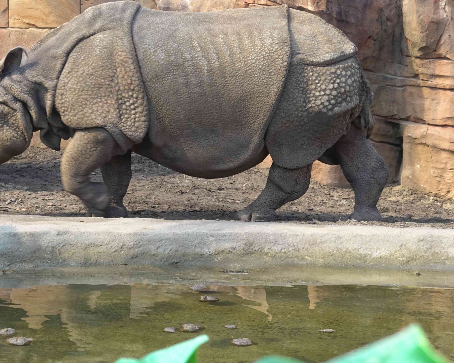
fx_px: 1559
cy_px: 153
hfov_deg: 16.5
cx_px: 155
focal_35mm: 116
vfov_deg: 13.3
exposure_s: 1/80
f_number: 5
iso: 320
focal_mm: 27.98
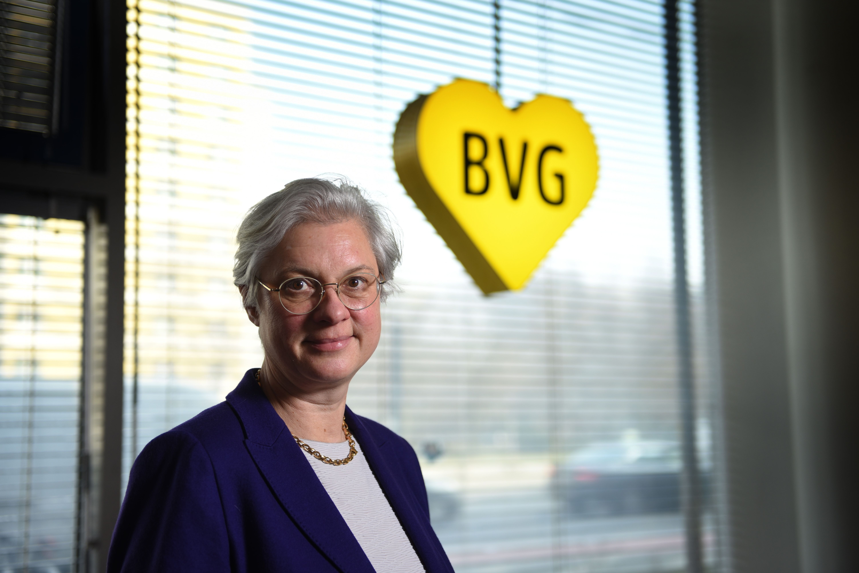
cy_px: 286
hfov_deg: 38.2
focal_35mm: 52
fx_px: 1241
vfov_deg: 26.0
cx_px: 430
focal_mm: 52
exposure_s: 1/125
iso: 160
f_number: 2.8
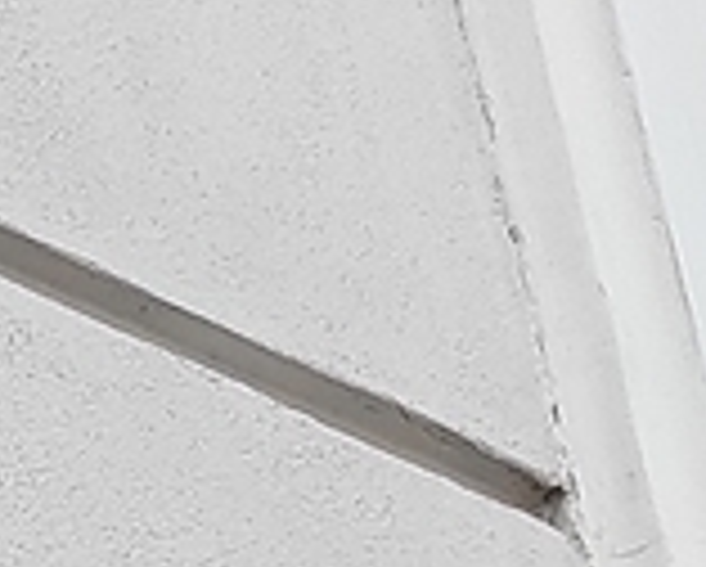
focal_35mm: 159
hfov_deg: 10.5
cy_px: 1174
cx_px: -944
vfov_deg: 9.1
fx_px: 3326
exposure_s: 1/294
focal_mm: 5.43
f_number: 1.89
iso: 100
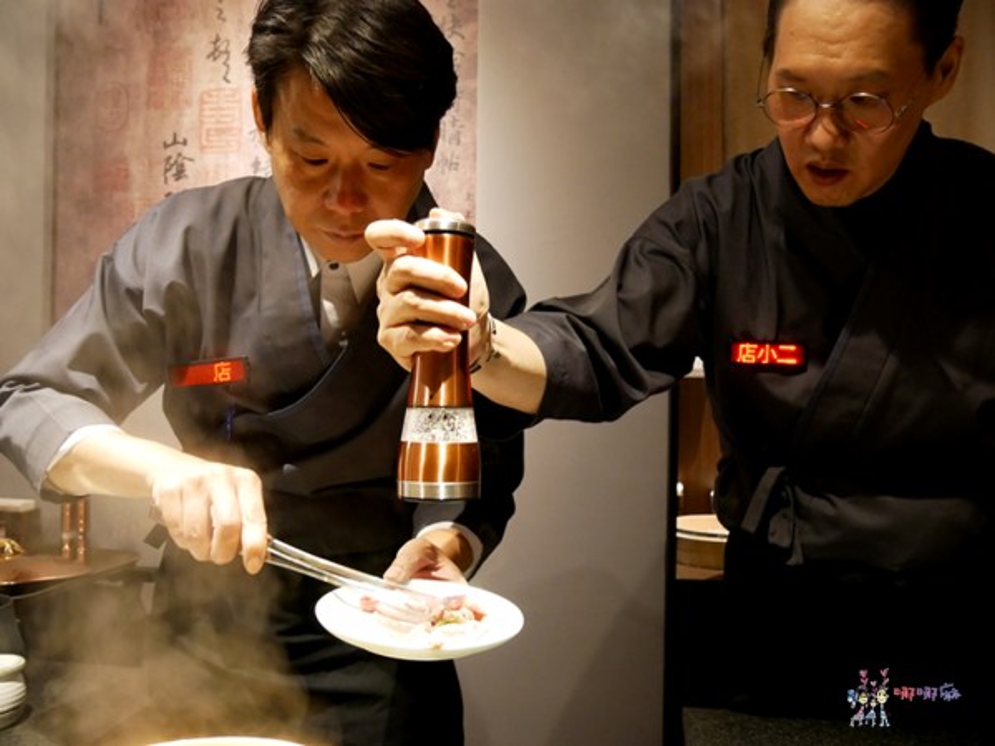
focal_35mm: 30
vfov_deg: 46.8
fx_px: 862
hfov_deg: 60.0
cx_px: 498
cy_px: 373
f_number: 4
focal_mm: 15
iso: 2500
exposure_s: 1/50
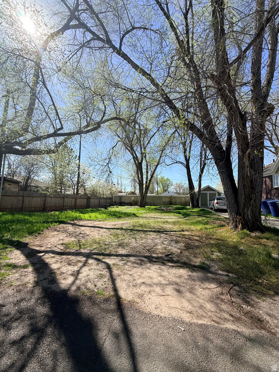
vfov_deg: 102.1
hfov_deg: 85.7
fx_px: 150
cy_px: 186
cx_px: 140
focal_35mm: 14
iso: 50
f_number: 2.2
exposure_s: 1/1431
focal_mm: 2.22
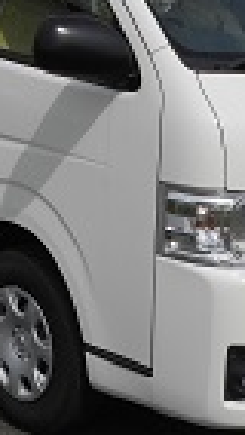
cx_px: 95
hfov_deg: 14.1
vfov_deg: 24.7
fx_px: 992
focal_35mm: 86
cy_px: 162
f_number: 5.6
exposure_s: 1/1000
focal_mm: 6
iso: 100
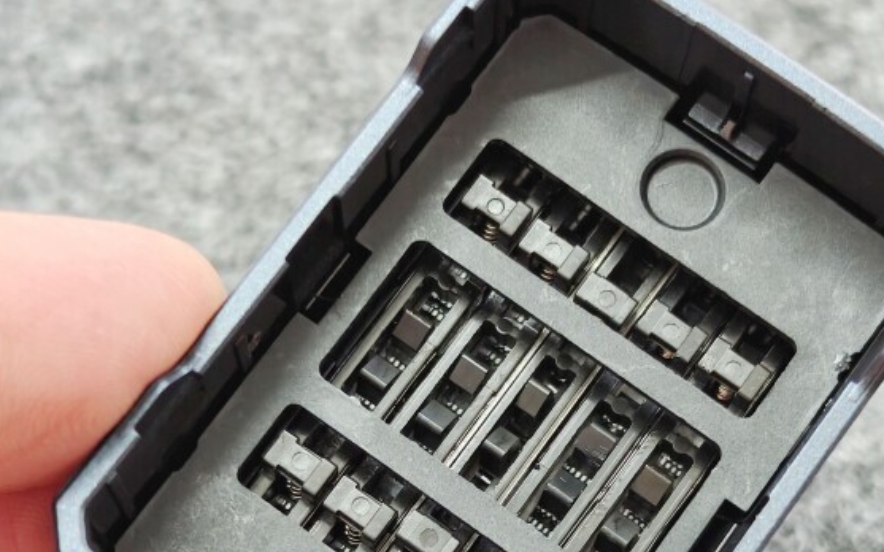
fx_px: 2409
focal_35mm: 100
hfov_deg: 20.8
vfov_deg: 13.0
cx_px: 475
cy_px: 392
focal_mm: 6.06
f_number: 1.6
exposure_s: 1/50
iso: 800
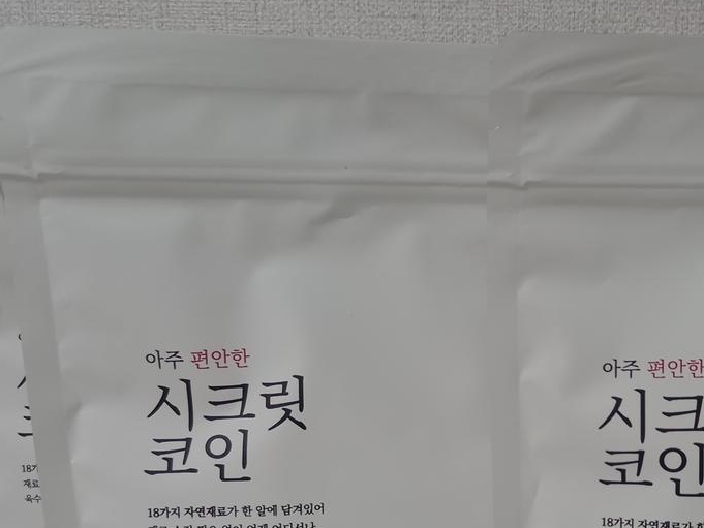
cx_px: 512
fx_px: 956
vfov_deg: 30.1
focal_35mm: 47
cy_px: 426
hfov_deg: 39.5
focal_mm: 4.6
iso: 200
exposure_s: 1/40
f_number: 2
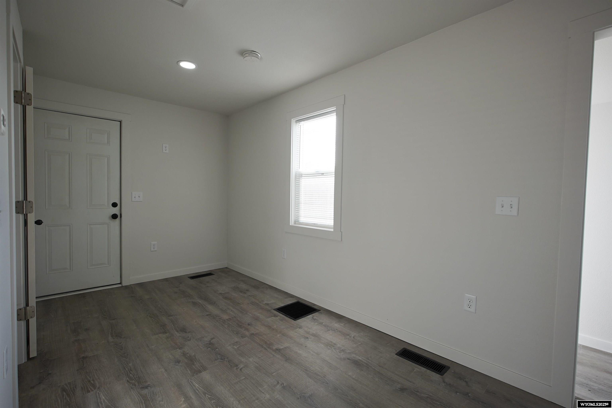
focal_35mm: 16
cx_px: 306
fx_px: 272
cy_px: 204
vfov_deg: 73.7
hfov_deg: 96.7
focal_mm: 11
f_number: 4
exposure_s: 1/160
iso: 200
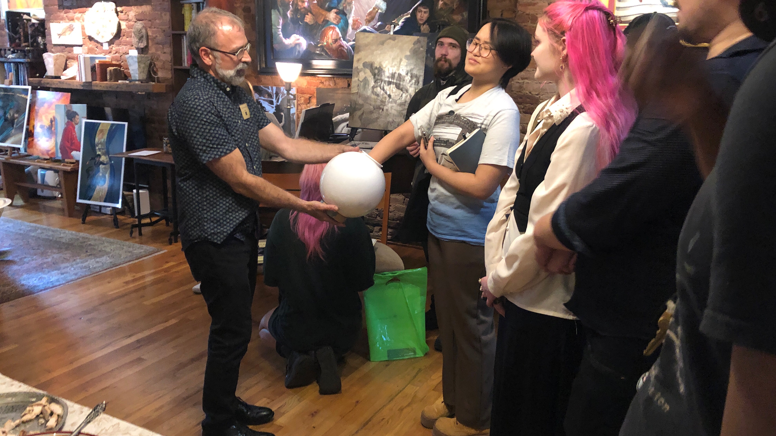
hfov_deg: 62.6
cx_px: 391
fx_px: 638
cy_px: 203
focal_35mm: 31
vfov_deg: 37.8
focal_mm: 3.99
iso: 100
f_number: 1.8
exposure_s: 1/6
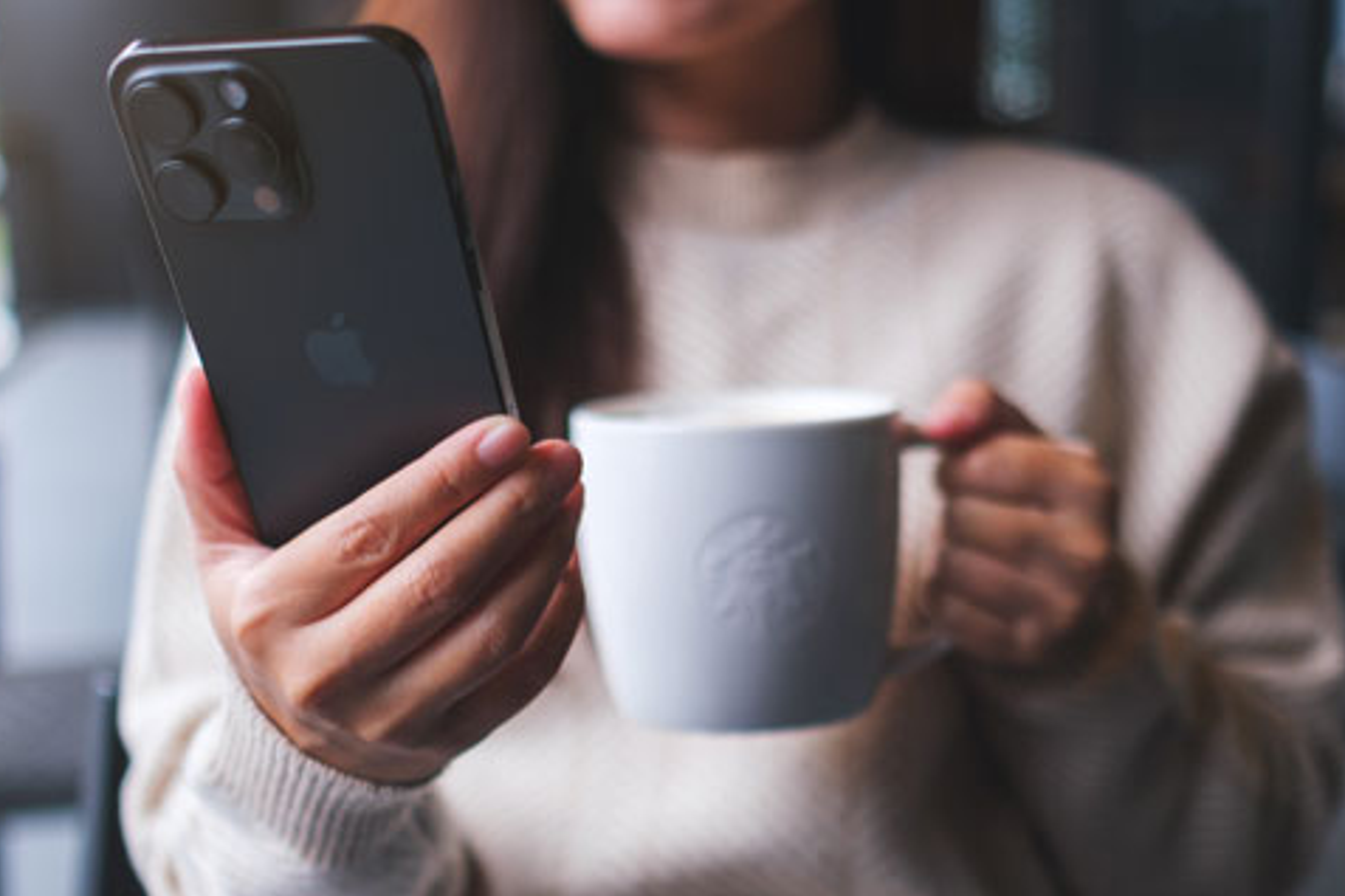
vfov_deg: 30.4
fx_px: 1644
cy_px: 538
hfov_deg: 44.5
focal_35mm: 44
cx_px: 671
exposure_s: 1/1100
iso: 160
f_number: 1.4
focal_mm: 23
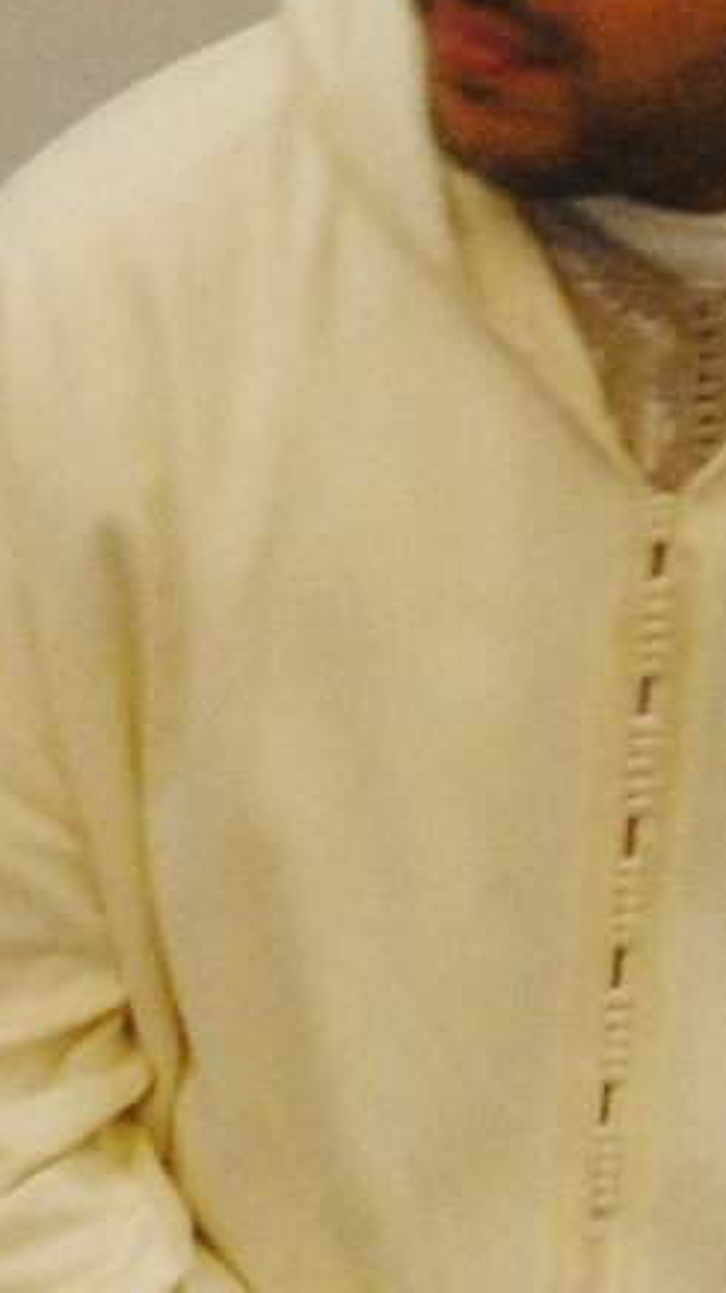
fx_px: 26326
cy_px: 154
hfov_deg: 1.6
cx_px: -1434
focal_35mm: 769
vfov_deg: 2.8
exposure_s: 1/30
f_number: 4
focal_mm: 55
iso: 640
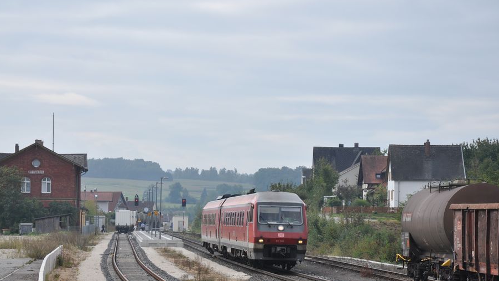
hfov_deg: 16.1
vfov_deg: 9.1
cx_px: 227
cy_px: 185
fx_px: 1767
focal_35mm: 134
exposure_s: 1/500
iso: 200
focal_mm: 75
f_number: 8
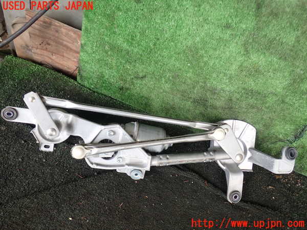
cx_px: 154
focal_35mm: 30
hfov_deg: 60.0
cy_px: 115
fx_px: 266
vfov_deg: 46.8
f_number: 2.3
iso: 125
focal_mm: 5.4
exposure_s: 1/60
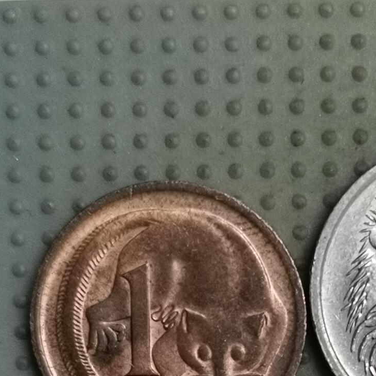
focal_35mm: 114
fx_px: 1401
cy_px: 464
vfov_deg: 14.7
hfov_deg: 15.1
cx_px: 324
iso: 320
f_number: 1.8
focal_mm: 4.75
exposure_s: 1/30
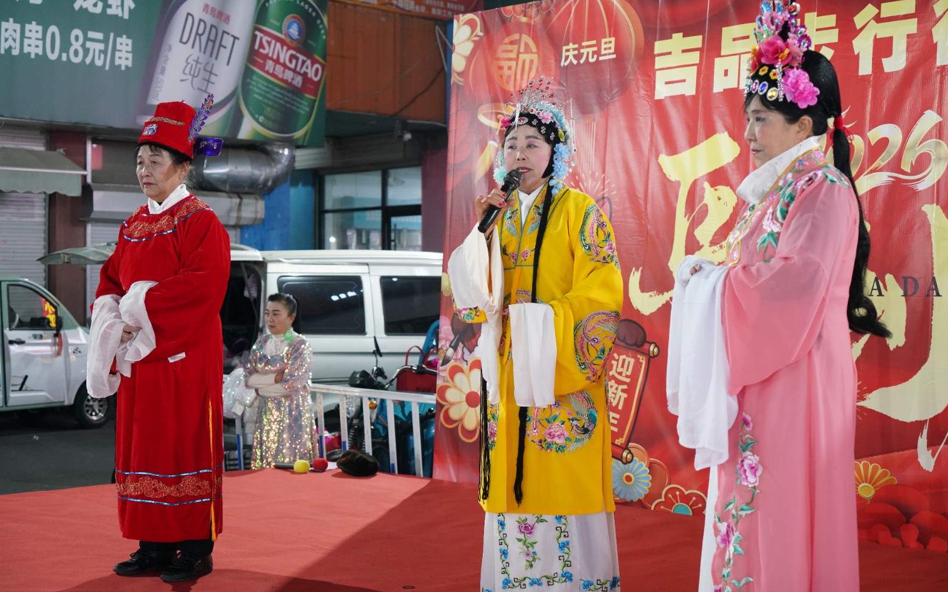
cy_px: 281
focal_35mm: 56
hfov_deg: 36.3
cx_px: 480
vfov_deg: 23.1
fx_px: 1447
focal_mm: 54
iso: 4000
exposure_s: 1/100
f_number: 4.5
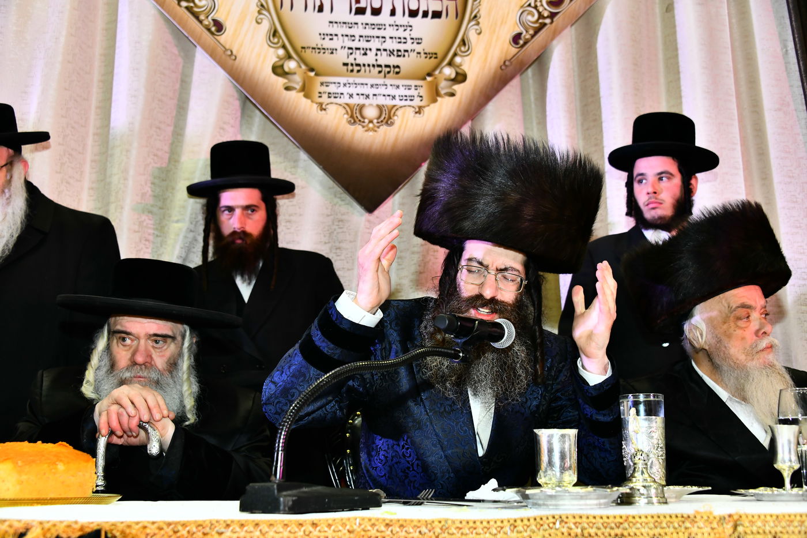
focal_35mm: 42
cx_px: 404
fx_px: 941
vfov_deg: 31.9
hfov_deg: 46.4
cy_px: 269
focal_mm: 42
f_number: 5.6
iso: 1600
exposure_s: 1/125
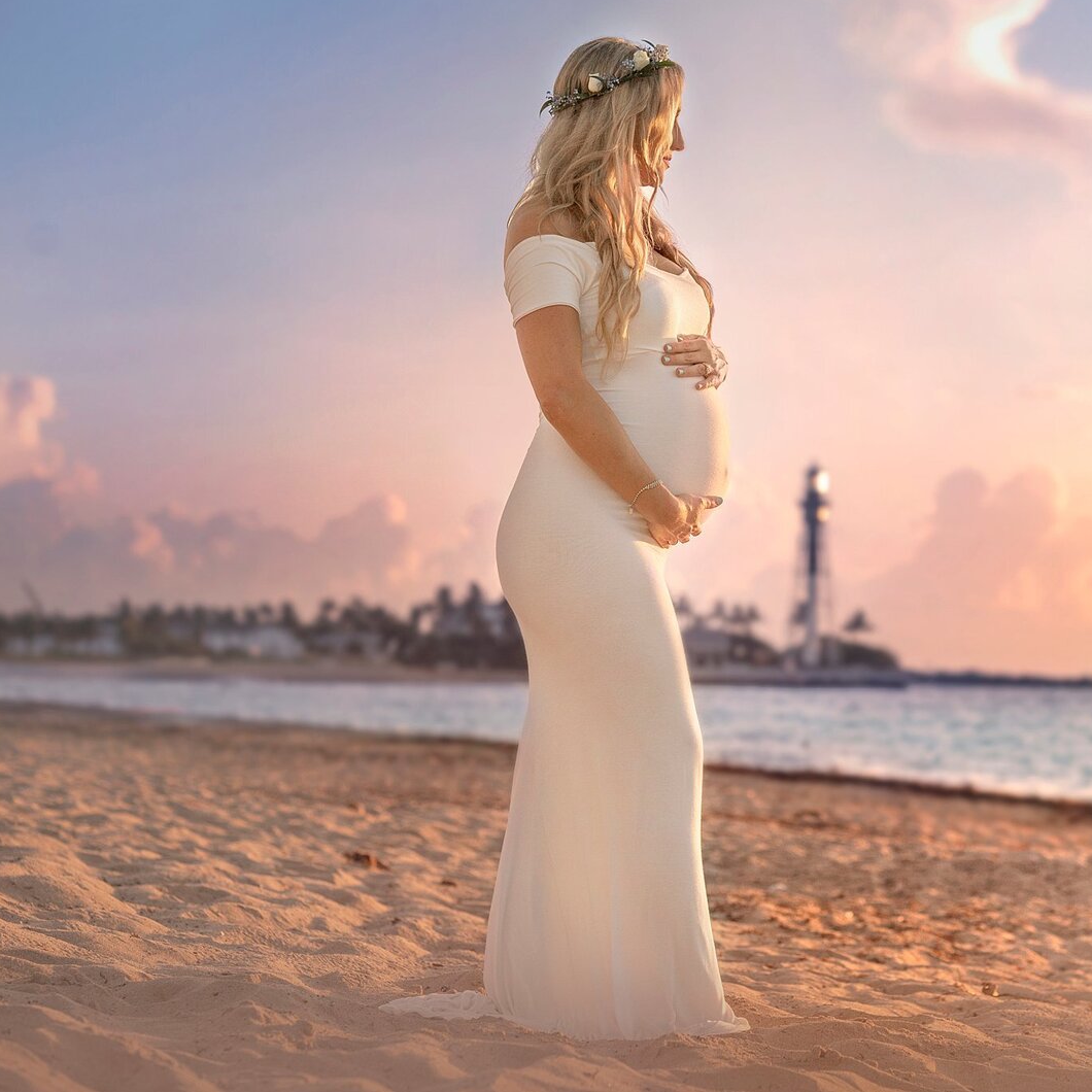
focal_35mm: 109
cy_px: 544
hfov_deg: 15.9
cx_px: 821
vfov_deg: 16.0
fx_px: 3890
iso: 100
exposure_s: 1/1250
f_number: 4
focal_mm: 85
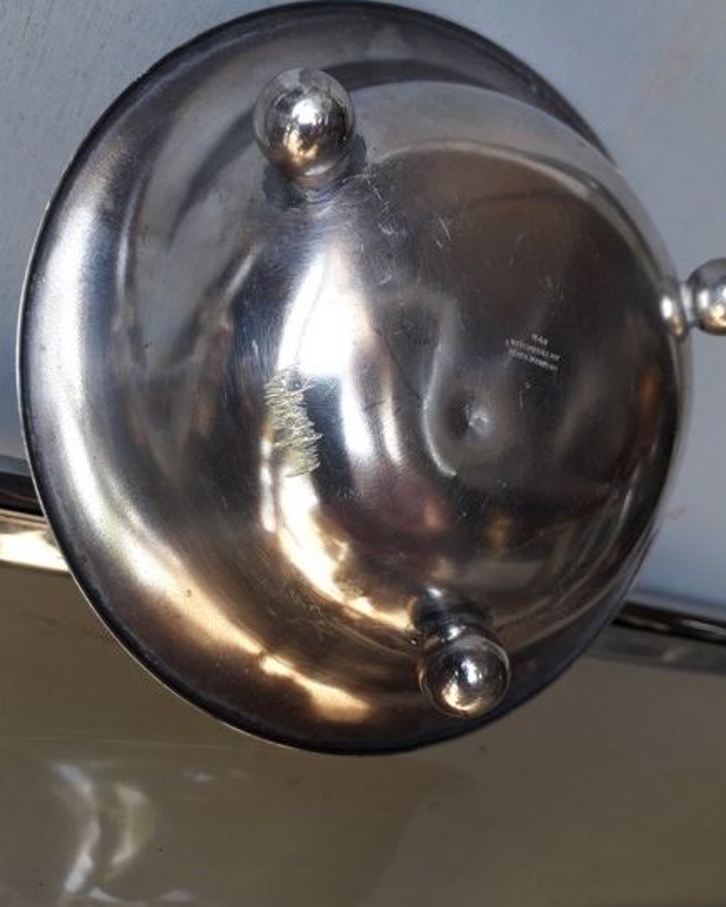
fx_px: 779
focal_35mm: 29
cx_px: 366
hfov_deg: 50.0
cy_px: 463
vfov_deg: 60.4
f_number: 1.9
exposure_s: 1/106
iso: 40
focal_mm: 3.6
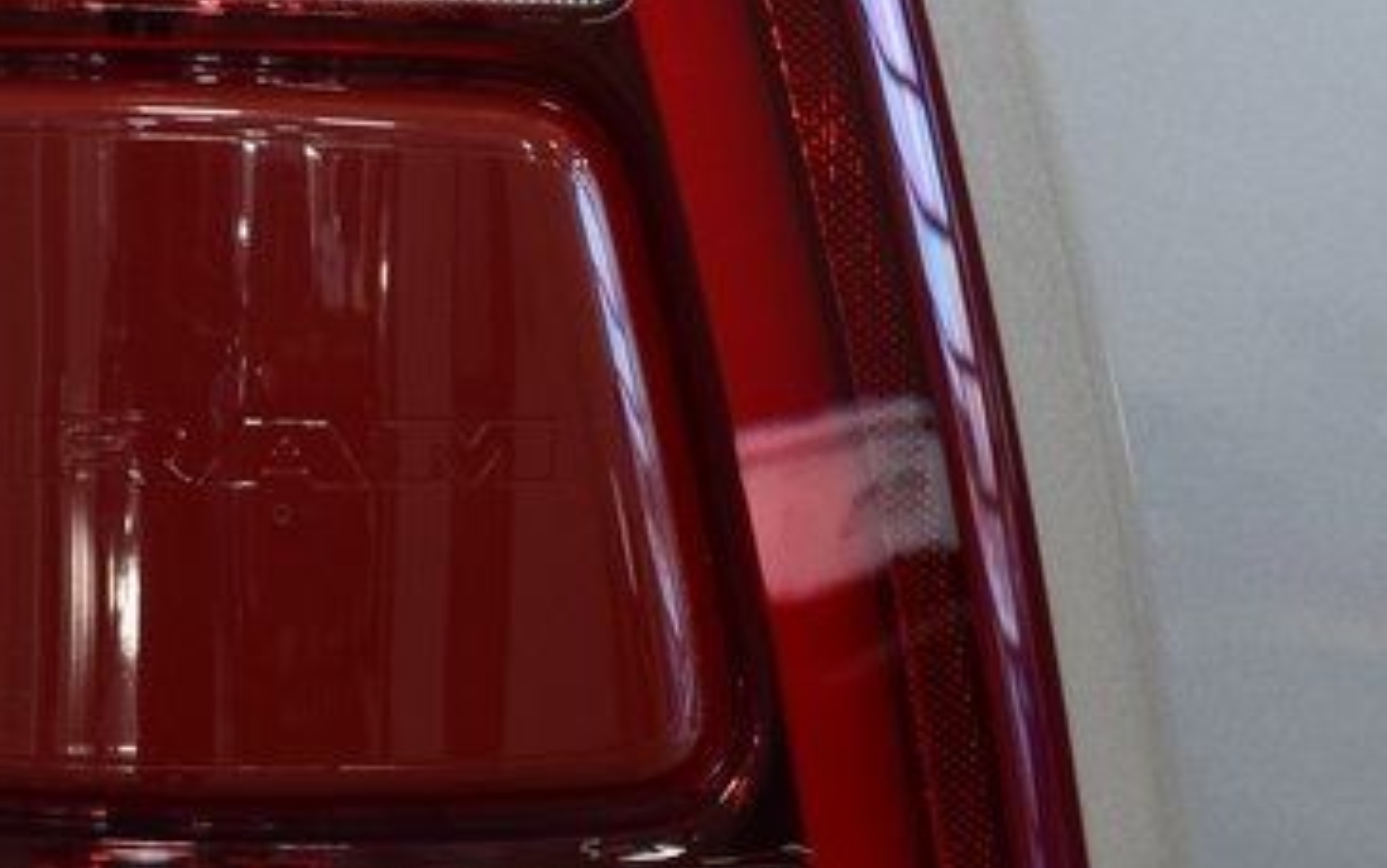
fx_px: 7276
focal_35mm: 192
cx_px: 91
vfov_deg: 6.8
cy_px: 525
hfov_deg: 10.8
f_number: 6.3
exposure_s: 1/15
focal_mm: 45
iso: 640
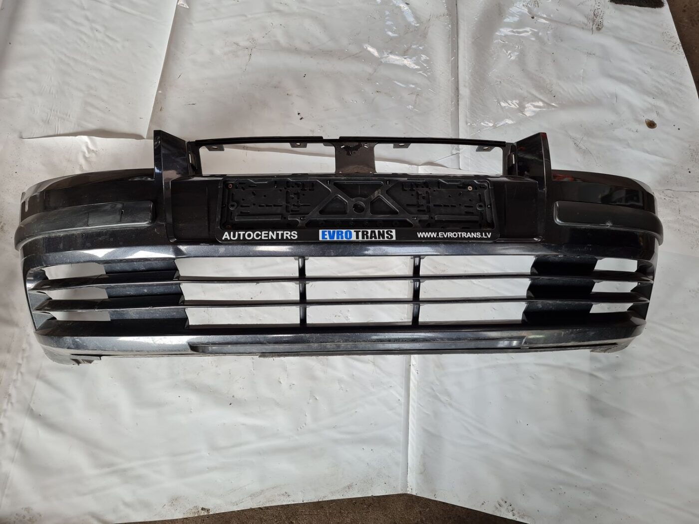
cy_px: 262
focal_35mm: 26
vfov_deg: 53.1
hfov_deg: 67.3
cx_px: 350
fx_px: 525
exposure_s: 1/100
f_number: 1.8
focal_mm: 5.4
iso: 64
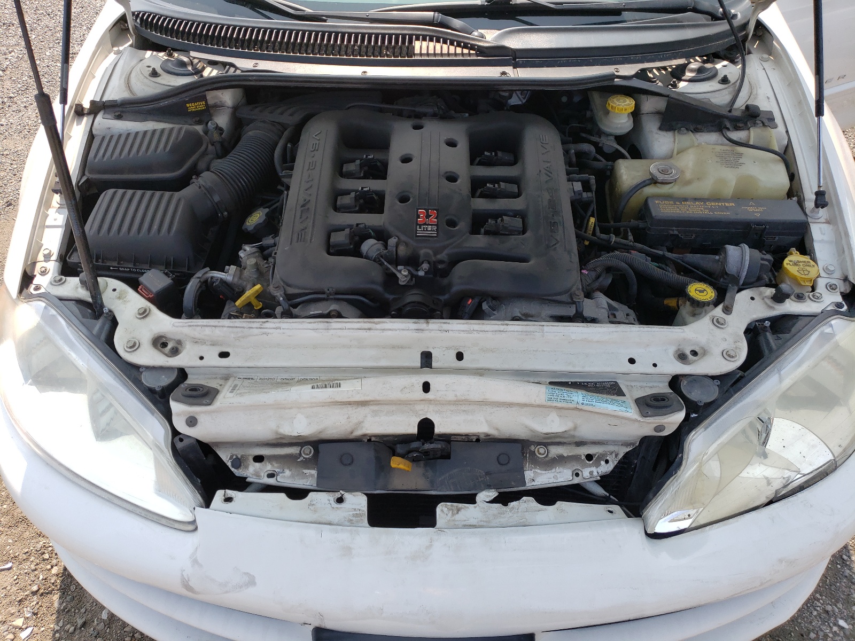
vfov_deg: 53.1
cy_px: 320
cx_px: 428
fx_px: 642
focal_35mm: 26
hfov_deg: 67.3
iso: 50
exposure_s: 1/1429
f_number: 1.5
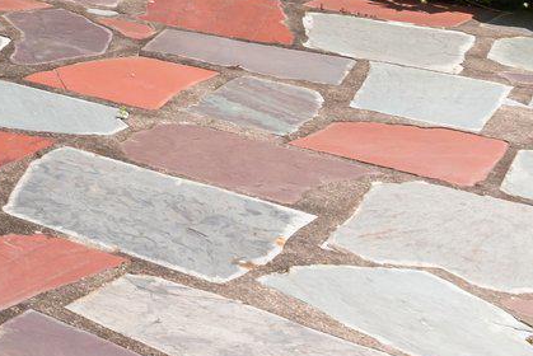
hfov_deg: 15.8
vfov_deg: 13.9
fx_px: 1230
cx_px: -668
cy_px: -364
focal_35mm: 83
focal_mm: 17
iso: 500
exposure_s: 1/500
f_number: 10
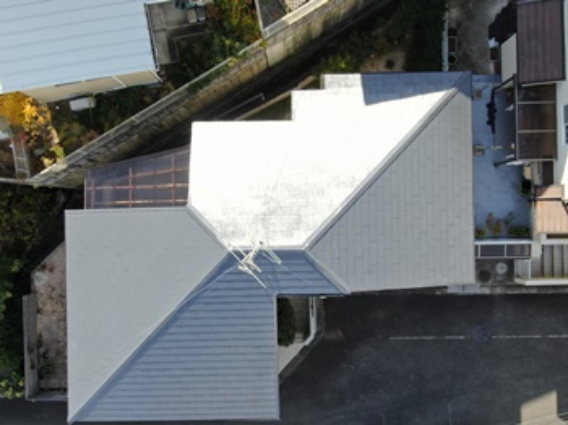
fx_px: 689
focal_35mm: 42
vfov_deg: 34.3
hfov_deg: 44.8
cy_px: 212
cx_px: 284
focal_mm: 7.23
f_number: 3.5
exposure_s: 1/240
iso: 100
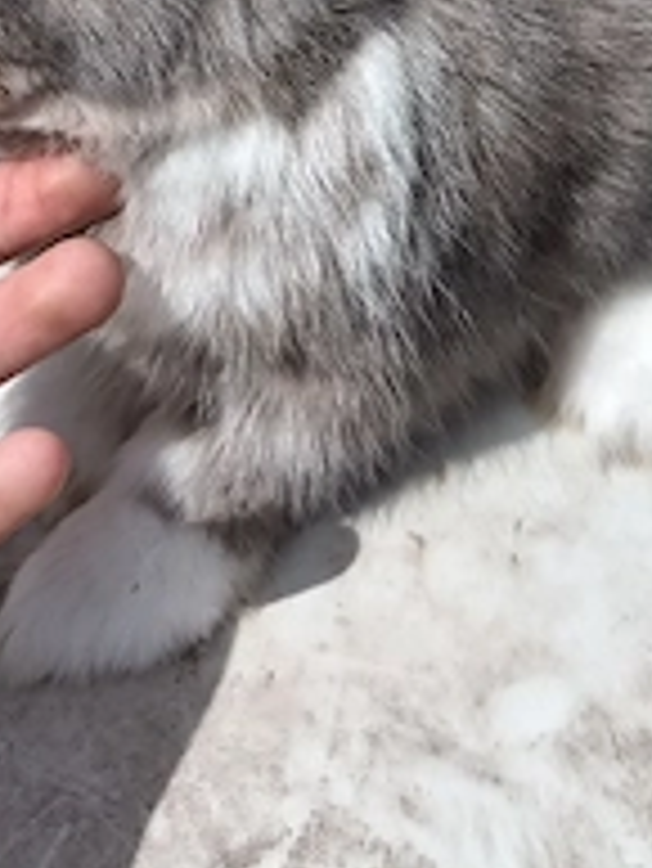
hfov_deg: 26.1
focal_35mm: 56
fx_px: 1405
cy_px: 153
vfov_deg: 33.2
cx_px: 360
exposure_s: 1/714
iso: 100
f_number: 1.8
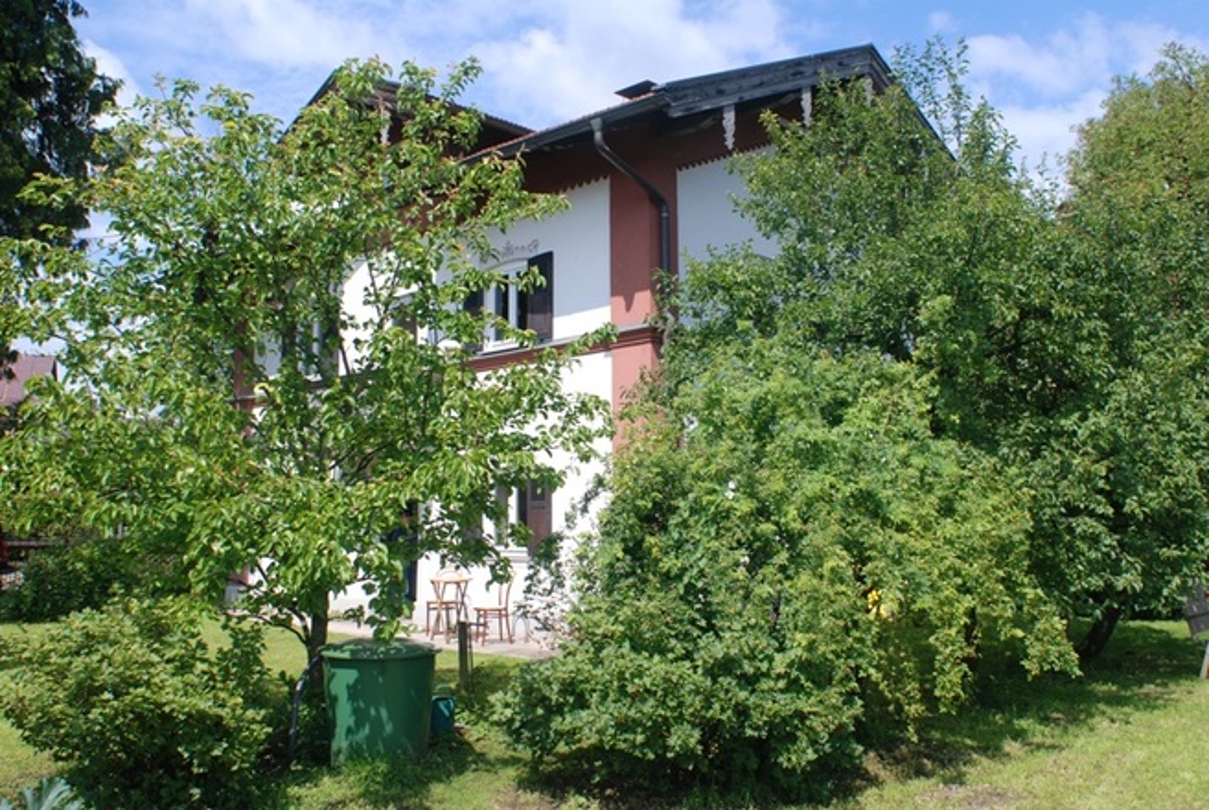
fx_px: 1009
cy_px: 405
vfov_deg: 43.7
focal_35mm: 30
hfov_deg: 61.9
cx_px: 604
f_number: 7.1
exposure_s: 1/200
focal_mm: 20
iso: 100
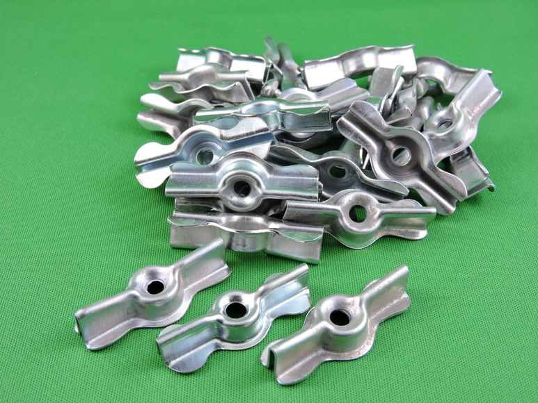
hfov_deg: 42.1
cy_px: 202
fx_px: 699
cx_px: 269
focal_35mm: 45
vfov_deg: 32.2
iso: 140
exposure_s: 1/30
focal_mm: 8.1
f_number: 4
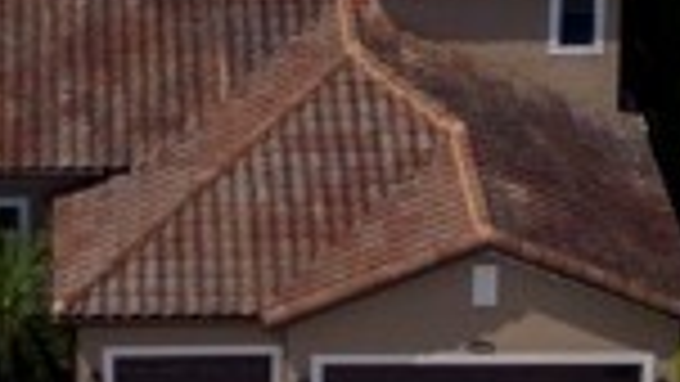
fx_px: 3463
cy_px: -216
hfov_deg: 11.2
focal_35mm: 192
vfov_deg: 6.2
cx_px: 135
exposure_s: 1/2700
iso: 100
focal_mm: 4.73
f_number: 2.2
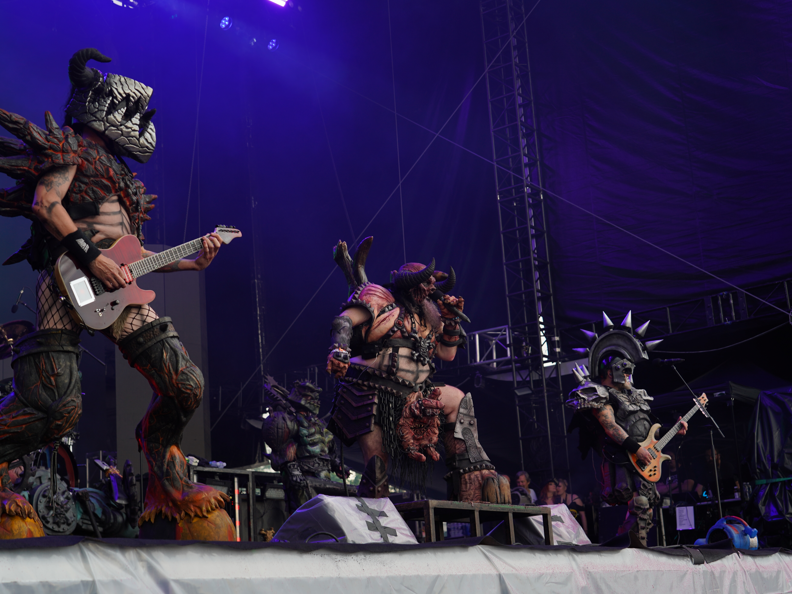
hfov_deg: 35.5
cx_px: 380
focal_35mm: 54
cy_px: 300
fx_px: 1235
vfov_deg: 27.0
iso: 100
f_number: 5
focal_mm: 49
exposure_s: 1/80
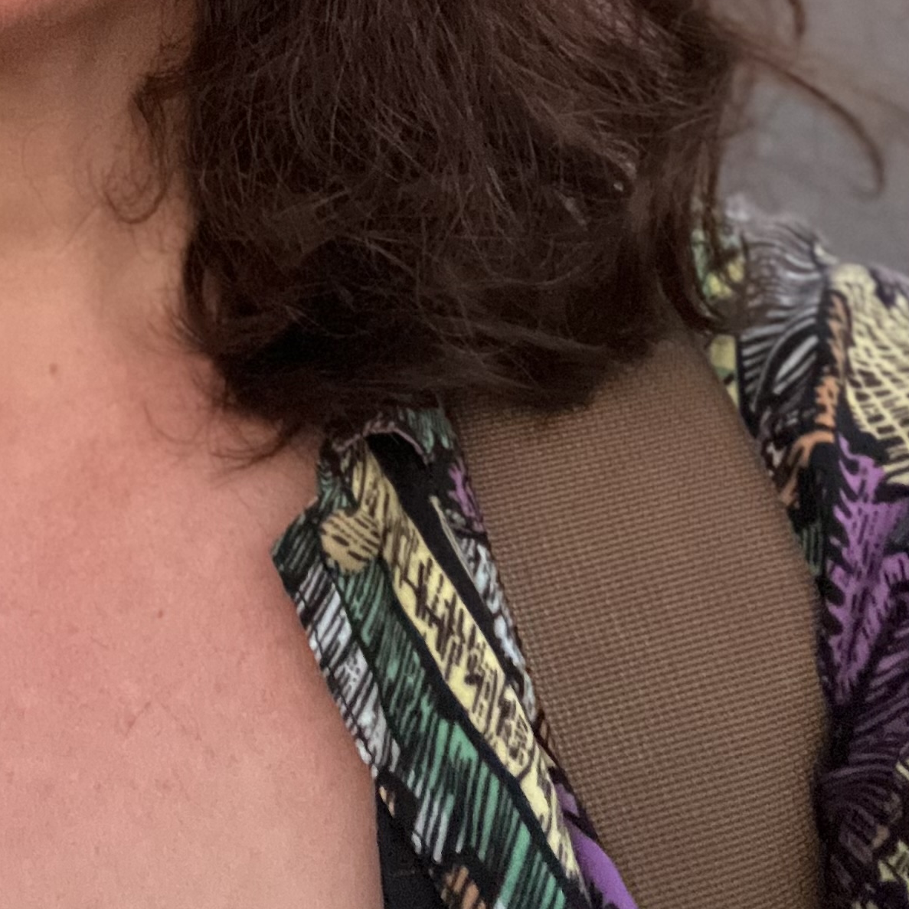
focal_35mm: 69
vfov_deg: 22.9
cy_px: -194
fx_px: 2050
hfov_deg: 24.0
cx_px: 25
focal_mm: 2.71
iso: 800
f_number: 2.2
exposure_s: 1/18
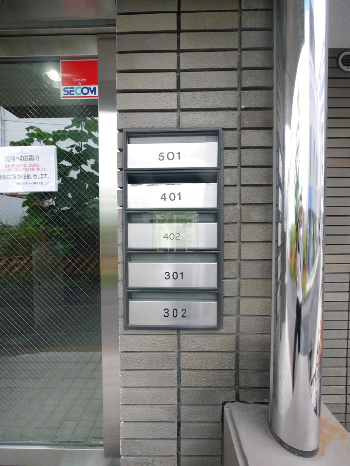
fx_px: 189
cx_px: 175
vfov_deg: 102.1
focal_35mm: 14
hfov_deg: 85.7
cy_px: 233
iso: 500
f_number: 4
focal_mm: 7
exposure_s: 1/60
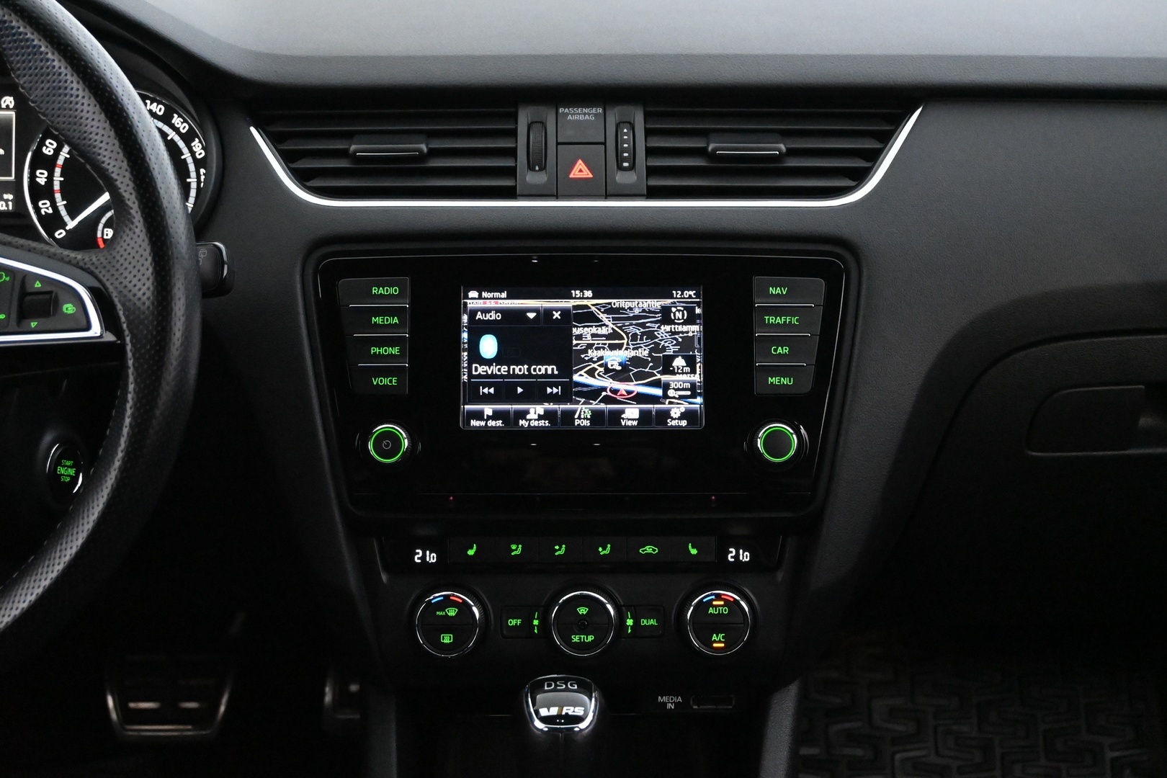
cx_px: 584
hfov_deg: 40.0
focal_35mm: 50
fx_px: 1604
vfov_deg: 27.3
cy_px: 389
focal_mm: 33
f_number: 5
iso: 11400
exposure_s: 1/50
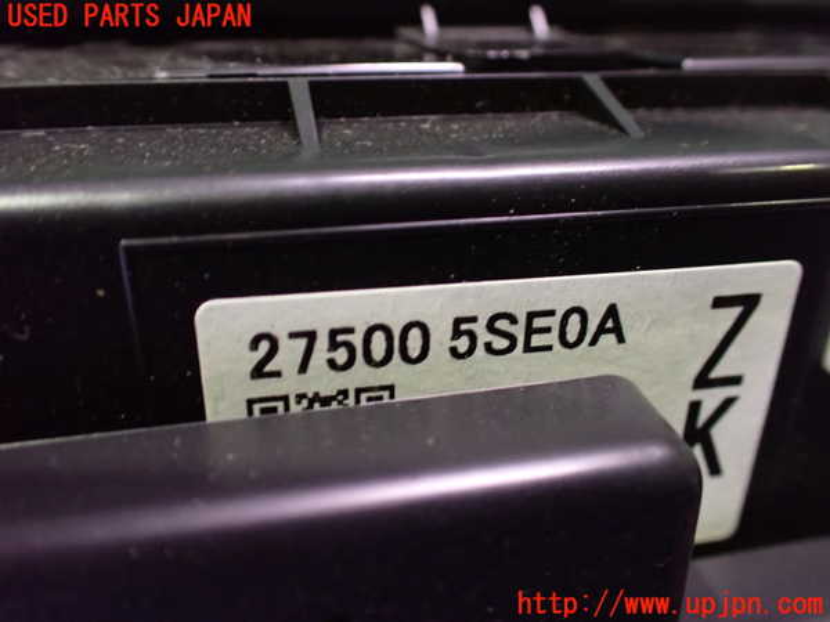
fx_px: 719
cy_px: 311
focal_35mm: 30
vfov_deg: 46.8
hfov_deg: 60.0
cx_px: 415
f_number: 2.3
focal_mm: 5.4
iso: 1250
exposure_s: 1/30
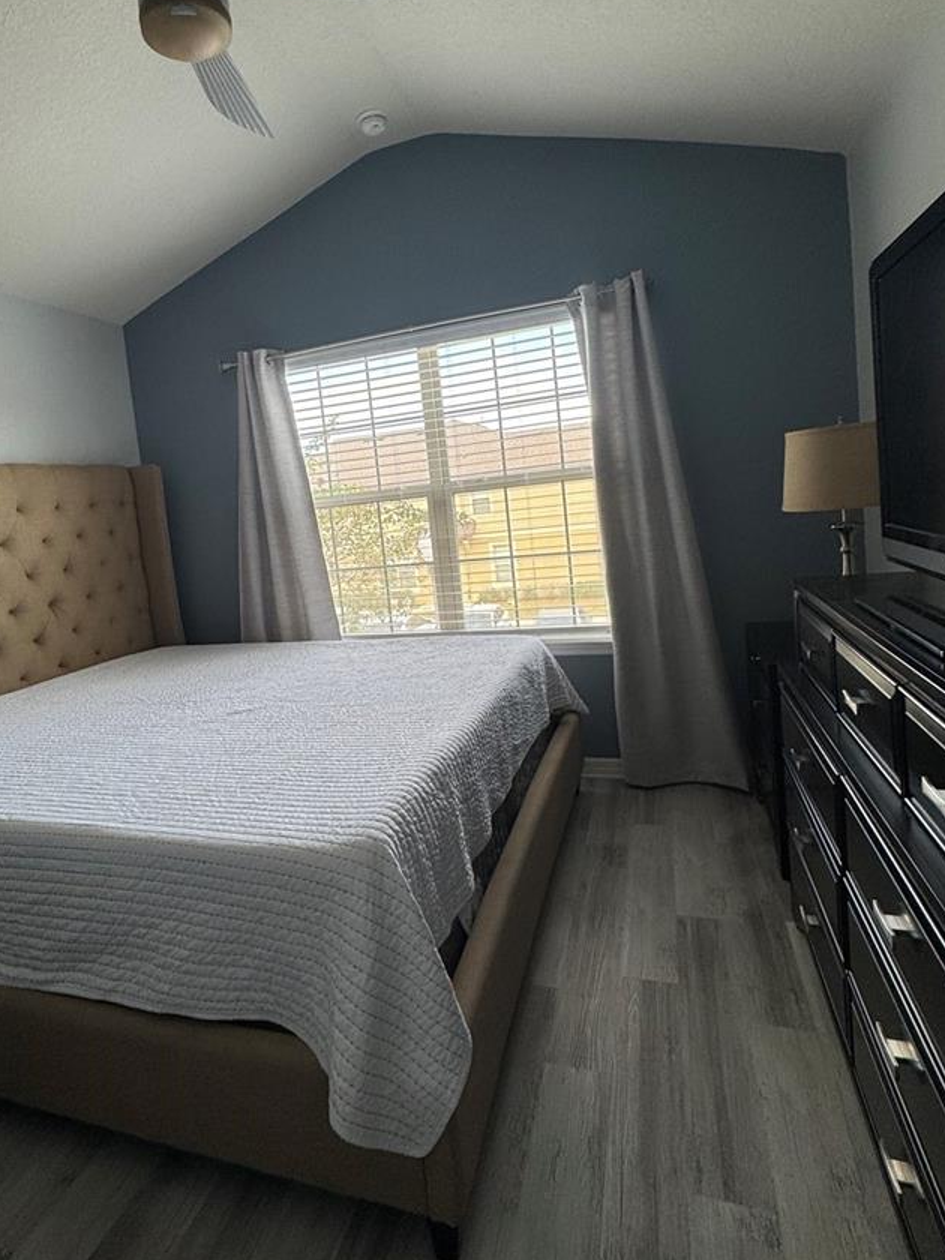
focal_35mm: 20
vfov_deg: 81.5
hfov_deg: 65.4
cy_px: 568
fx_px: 728
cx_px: 380
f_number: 2.2
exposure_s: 1/99
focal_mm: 2.22
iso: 50
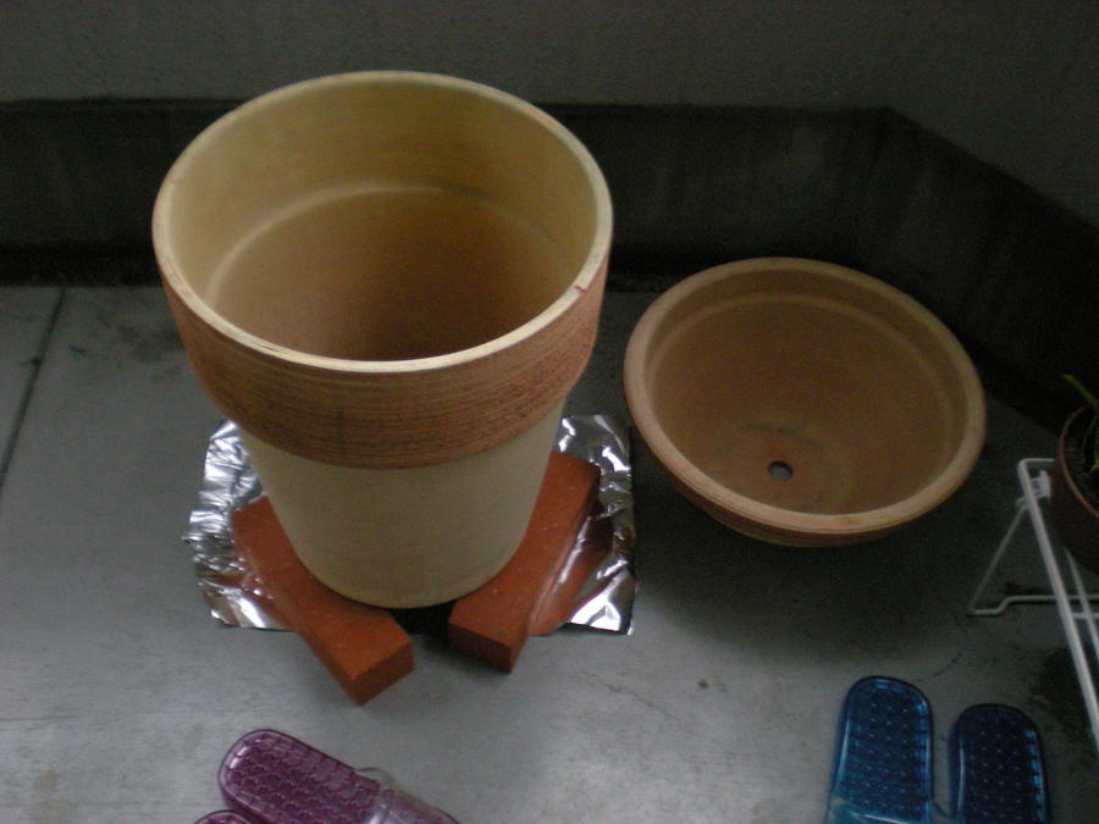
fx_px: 1206
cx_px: 550
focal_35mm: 38
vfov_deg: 37.7
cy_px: 412
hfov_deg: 49.0
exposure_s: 1/113
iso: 372
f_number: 3.1
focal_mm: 6.3
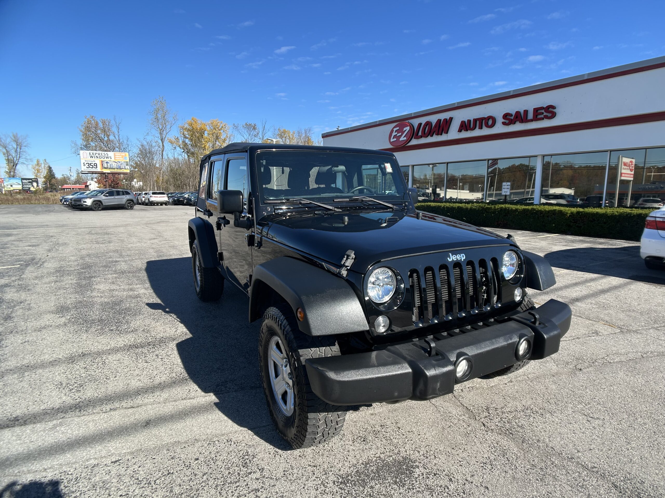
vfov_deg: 53.1
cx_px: 332
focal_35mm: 26
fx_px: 499
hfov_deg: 67.3
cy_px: 249
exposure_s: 1/2457
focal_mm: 5.7
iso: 50
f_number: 1.5
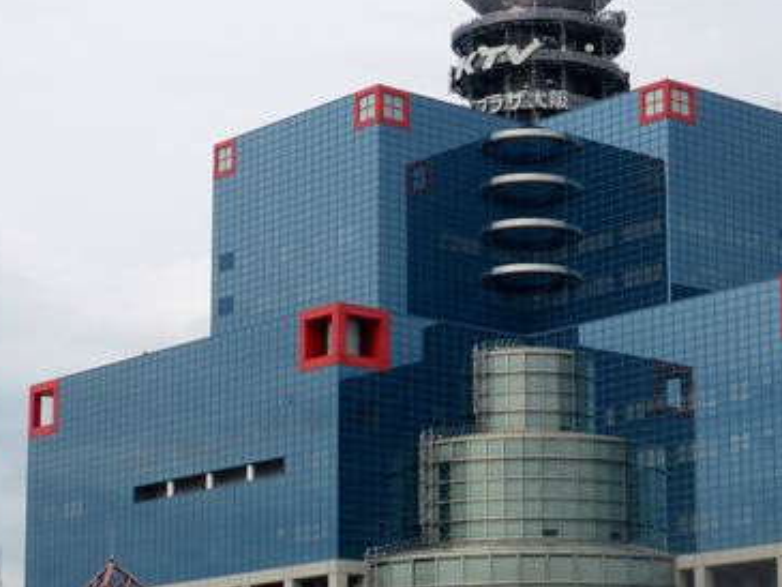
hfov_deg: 18.2
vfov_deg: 13.8
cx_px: 619
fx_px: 2418
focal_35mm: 107
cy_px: 435
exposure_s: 1/400
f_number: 4.7
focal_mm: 10.3
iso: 100
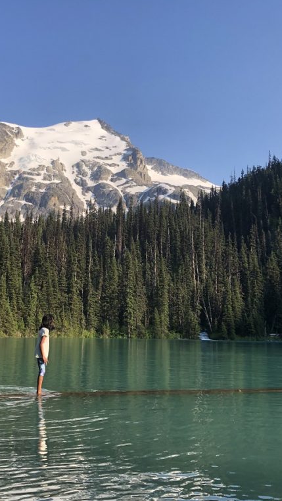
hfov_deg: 28.8
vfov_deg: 49.4
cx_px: 89
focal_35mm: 41
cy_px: 250
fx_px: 545
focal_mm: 3.99
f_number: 1.8
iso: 20
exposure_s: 1/762
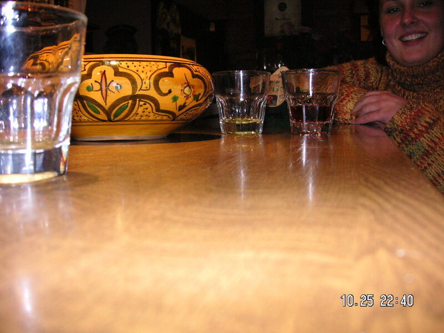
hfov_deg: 50.1
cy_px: 166
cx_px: 222
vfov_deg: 38.7
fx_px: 475
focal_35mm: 37
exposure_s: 1/45
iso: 160
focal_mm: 6.1
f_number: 2.8
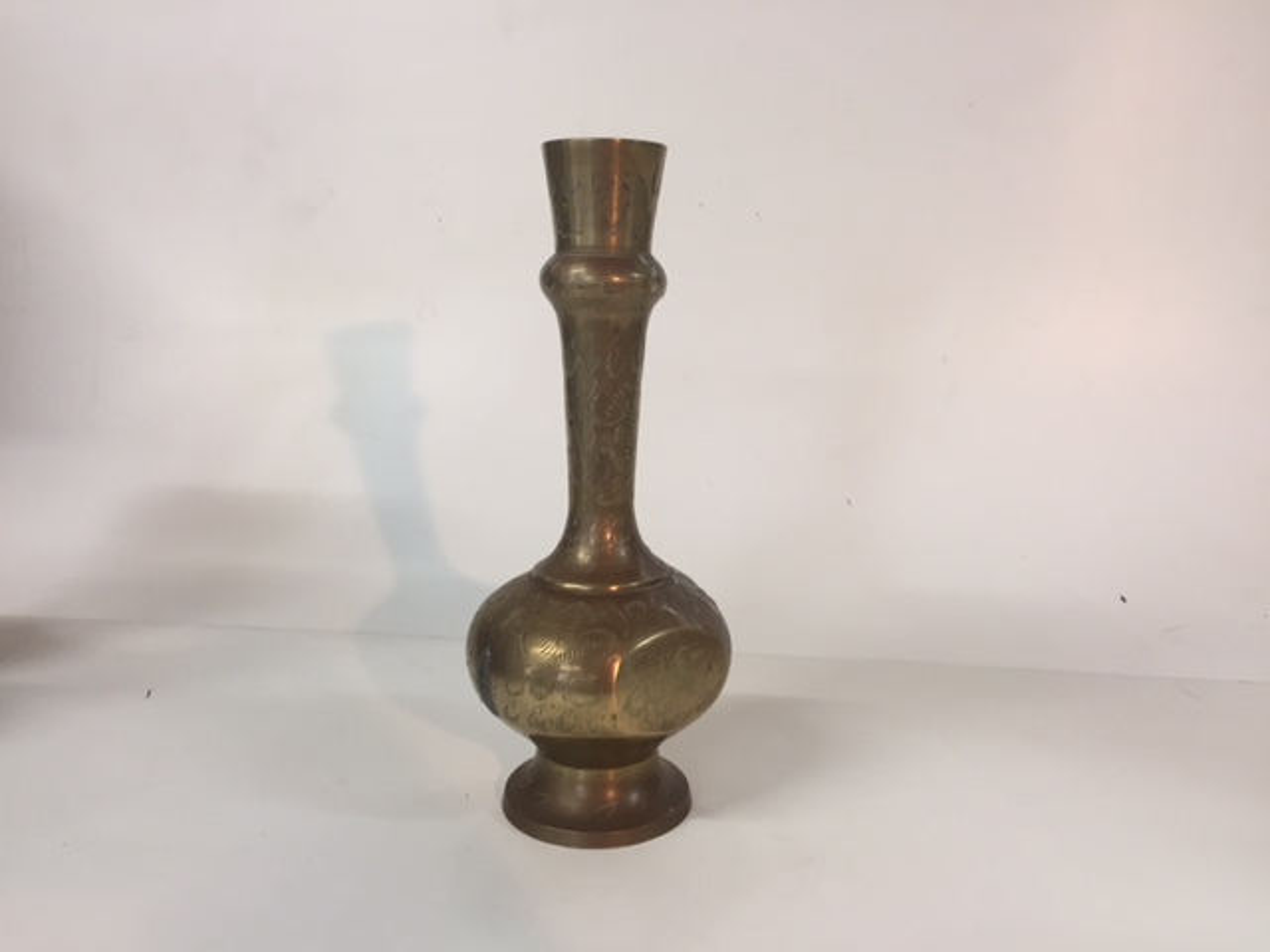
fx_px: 1064
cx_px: 635
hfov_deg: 61.7
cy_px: 476
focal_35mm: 29
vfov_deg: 48.2
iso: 40
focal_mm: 4.15
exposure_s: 1/33
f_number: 2.2
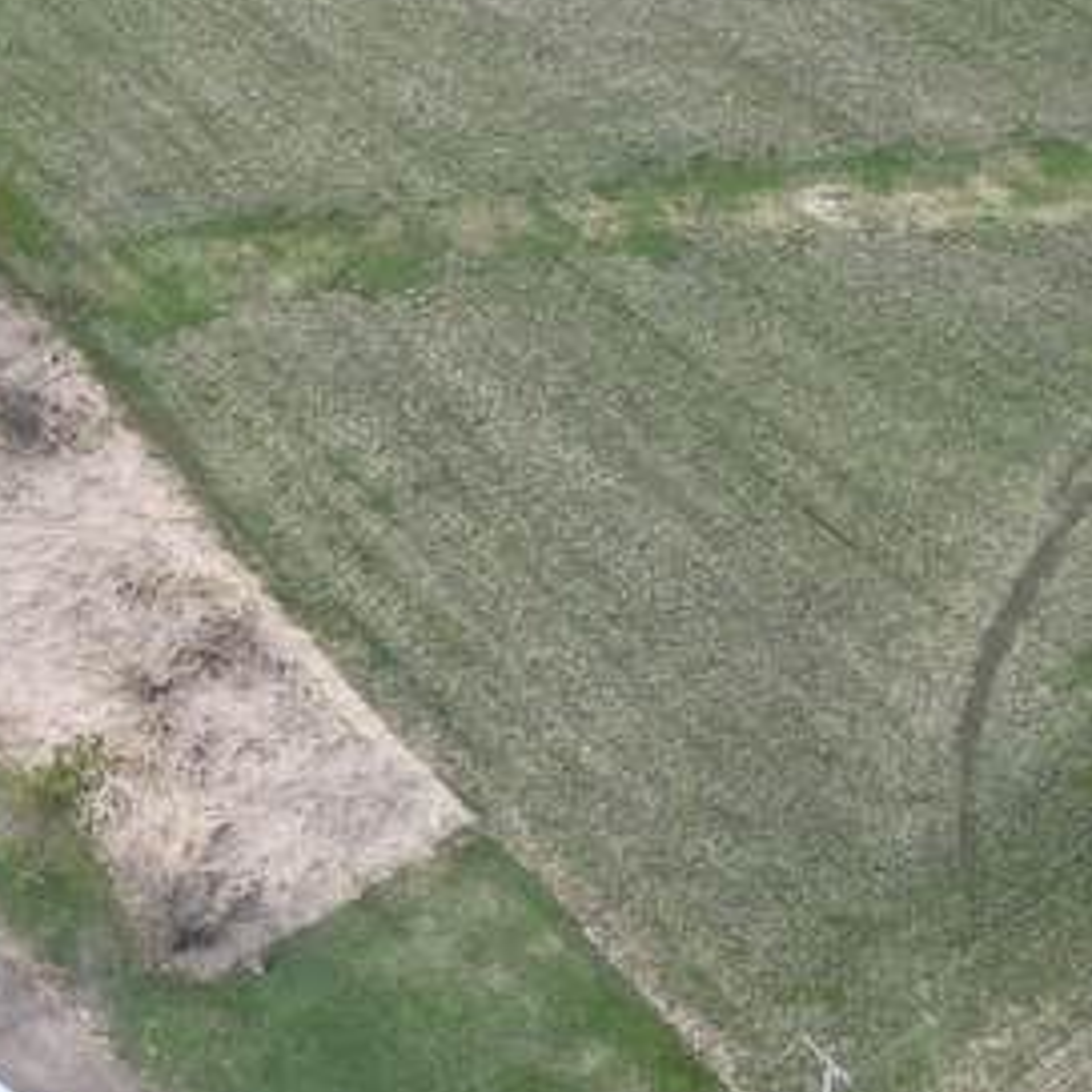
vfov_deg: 16.9
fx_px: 3569
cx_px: 269
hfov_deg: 17.3
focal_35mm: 100
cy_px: -64
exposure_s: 1/500
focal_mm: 6.72
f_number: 1.7
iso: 100
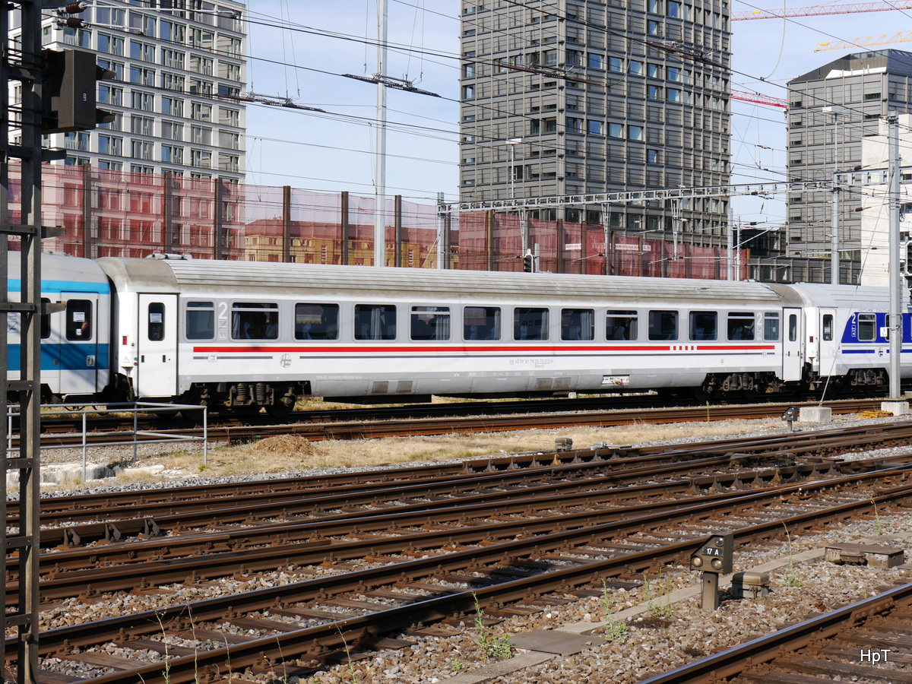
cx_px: 456
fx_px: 1528
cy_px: 342
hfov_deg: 33.2
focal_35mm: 58
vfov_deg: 25.2
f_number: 9
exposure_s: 1/250
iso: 160
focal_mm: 29
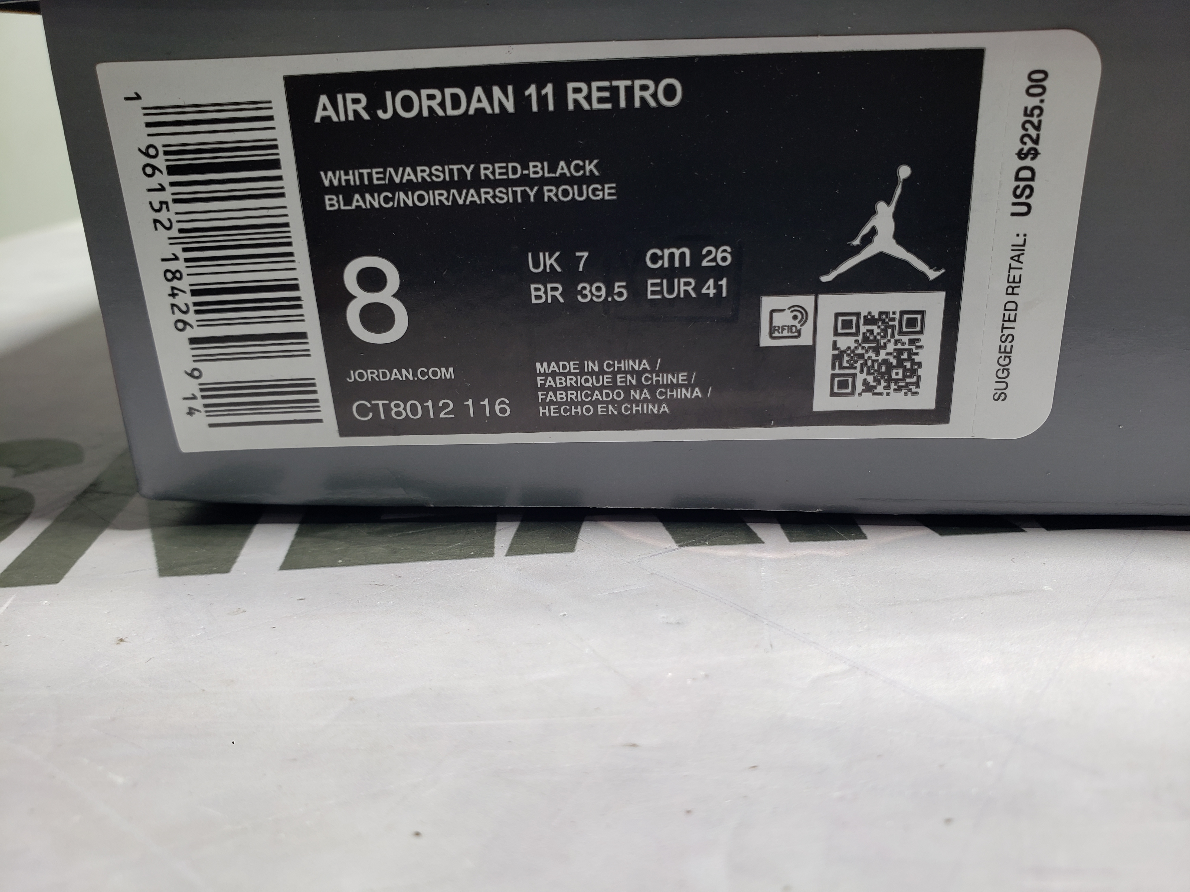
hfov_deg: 67.3
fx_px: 894
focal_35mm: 26
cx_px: 595
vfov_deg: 53.1
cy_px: 446
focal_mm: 4.3
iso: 80
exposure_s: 1/100
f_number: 2.4
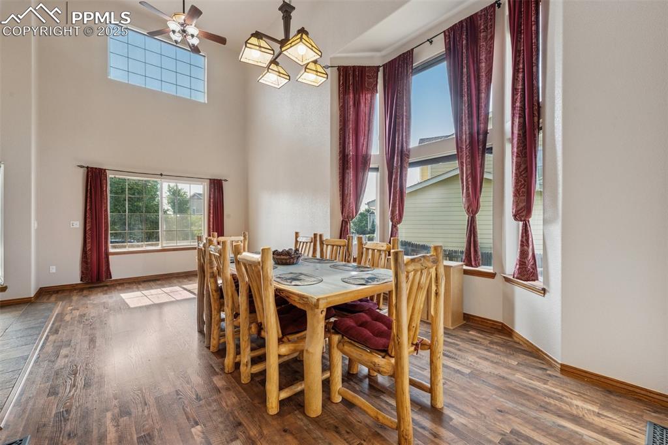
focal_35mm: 15
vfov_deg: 77.3
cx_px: 334
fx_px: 278
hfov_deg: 100.4
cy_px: 222
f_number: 11
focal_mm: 15
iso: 800
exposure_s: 1/25
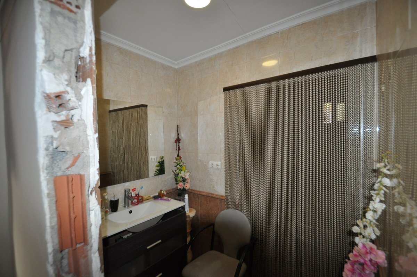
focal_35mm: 15
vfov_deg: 77.2
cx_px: 208
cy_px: 138
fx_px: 174
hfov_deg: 100.5
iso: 800
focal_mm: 10
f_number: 3.5
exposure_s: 1/60
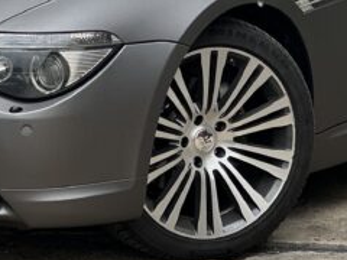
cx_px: 198
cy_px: -77
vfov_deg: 5.7
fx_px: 2576
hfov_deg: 7.7
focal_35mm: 257
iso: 25
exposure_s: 1/161
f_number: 2.8
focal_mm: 9
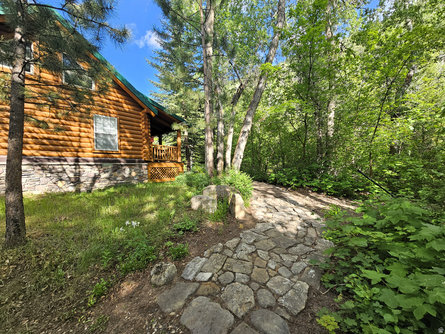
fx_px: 167
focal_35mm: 13
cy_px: 167
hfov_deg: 106.2
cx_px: 222
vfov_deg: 89.9
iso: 50
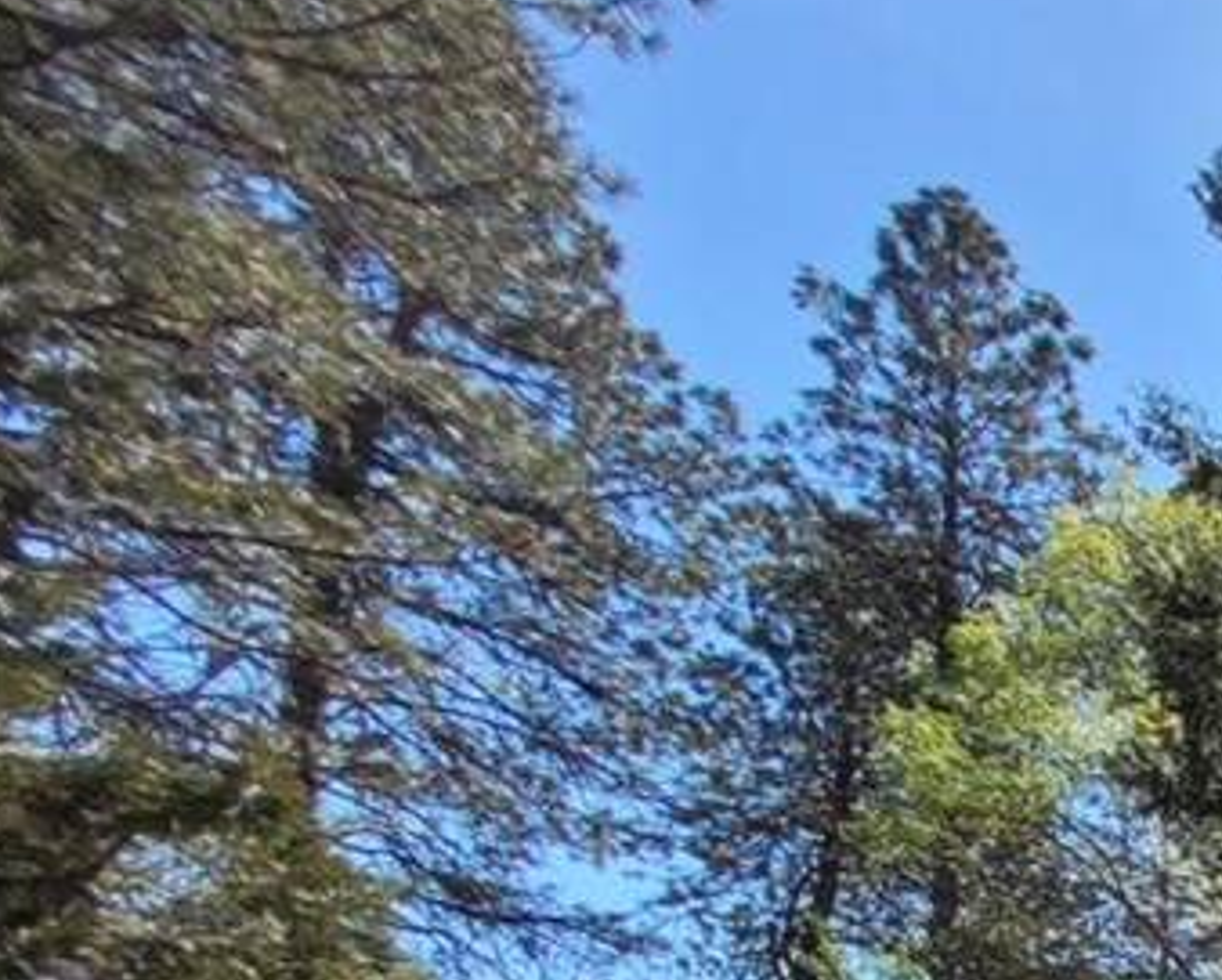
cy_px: 1560
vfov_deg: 23.5
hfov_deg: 21.2
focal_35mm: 48
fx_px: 1737
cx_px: 2292
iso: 40
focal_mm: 1.74
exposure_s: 1/1166
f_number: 2.2
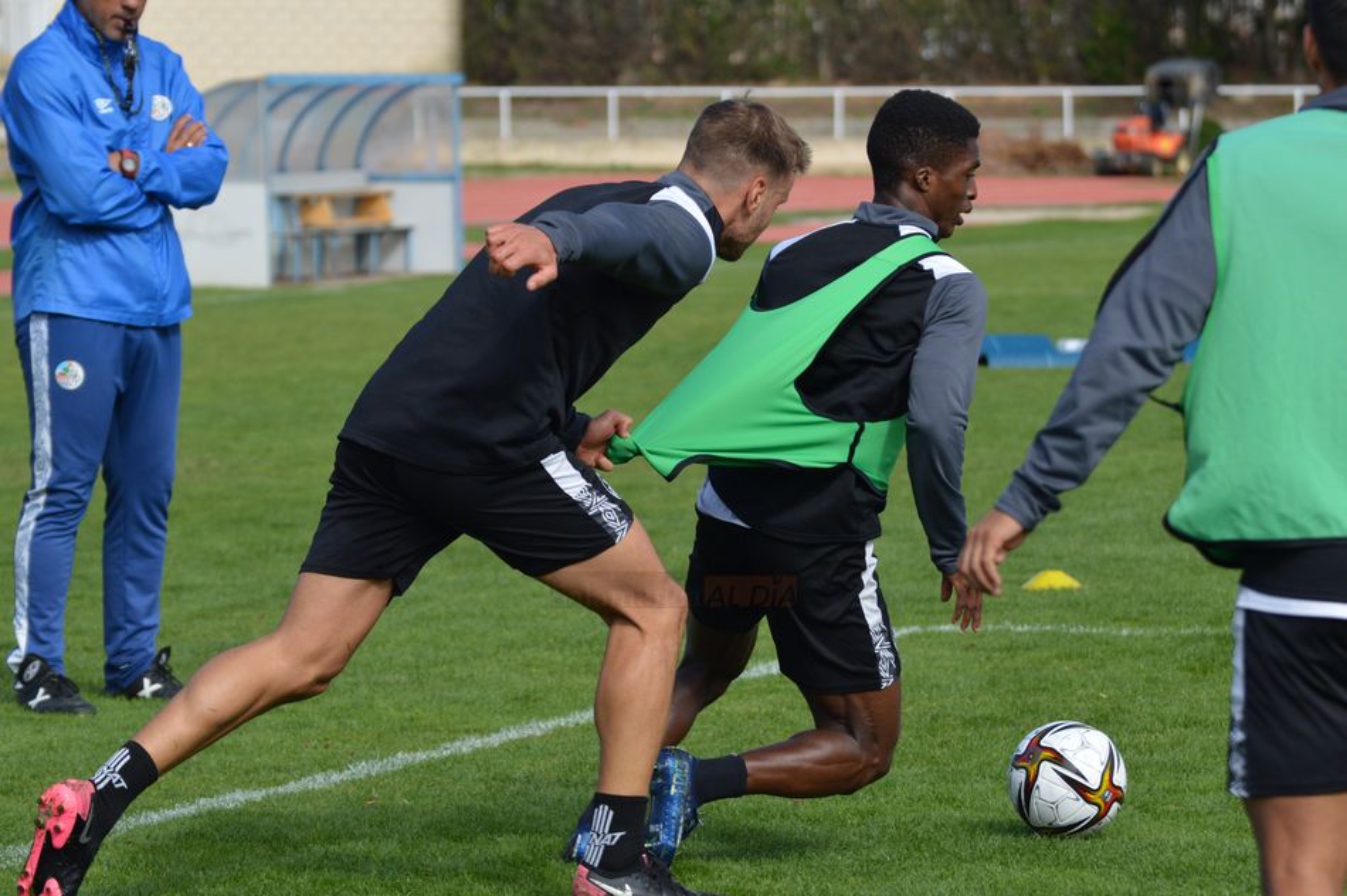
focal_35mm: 202
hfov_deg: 10.2
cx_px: 674
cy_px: 448
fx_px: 7571
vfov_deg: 6.8
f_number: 5.6
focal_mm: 135
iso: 400
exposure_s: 1/1600
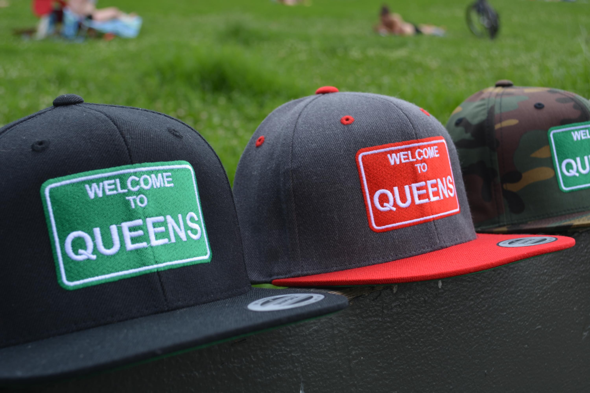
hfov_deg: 38.9
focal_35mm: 51
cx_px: 295
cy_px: 196
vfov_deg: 26.5
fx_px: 836
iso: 100
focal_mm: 34
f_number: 6.3
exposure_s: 1/125
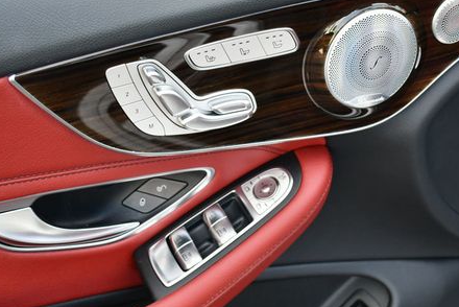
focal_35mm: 64
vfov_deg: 21.3
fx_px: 817
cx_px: 290
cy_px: 134
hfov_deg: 31.2
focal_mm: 22
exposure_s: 1/250
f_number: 4
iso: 400
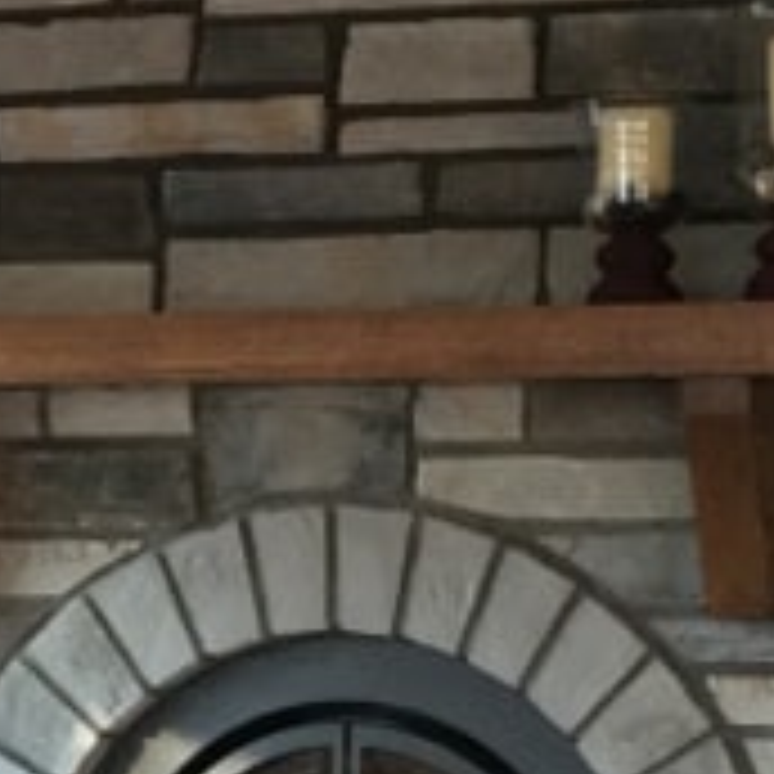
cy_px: 720
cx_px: 392
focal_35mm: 149
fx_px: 3769
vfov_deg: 11.6
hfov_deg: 11.7
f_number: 2.2
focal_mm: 4.15
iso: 200
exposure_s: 1/24
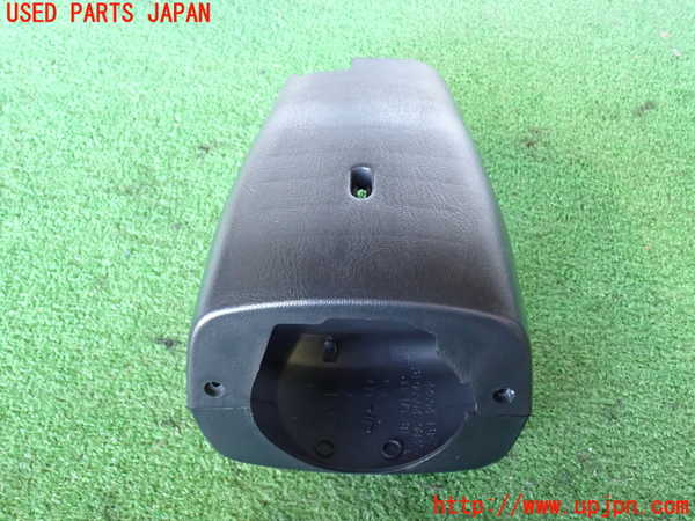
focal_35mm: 36
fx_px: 723
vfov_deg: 39.7
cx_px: 348
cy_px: 260
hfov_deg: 51.4
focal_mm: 6.37
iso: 640
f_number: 2.5
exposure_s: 1/40
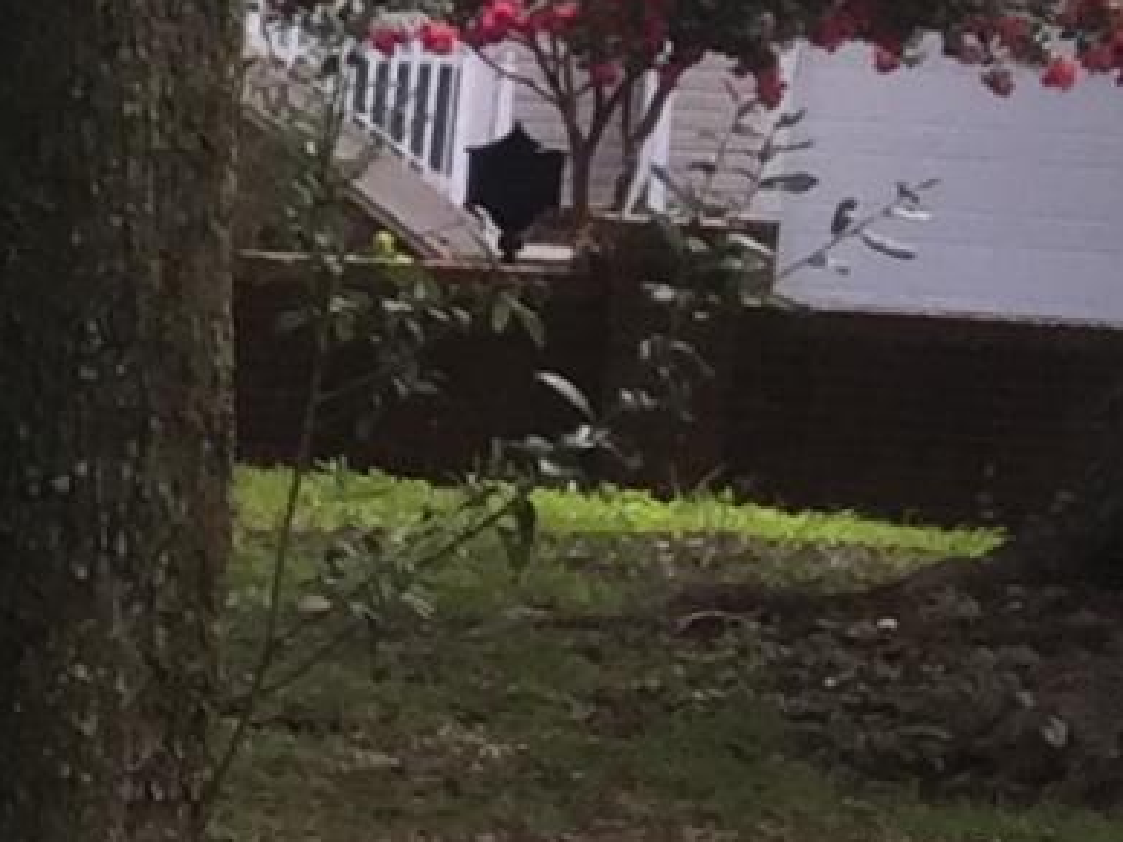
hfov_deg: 7.2
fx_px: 7267
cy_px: 448
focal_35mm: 224
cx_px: -2955
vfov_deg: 6.6
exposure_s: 1/335
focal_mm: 4.15
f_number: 2.2
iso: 32
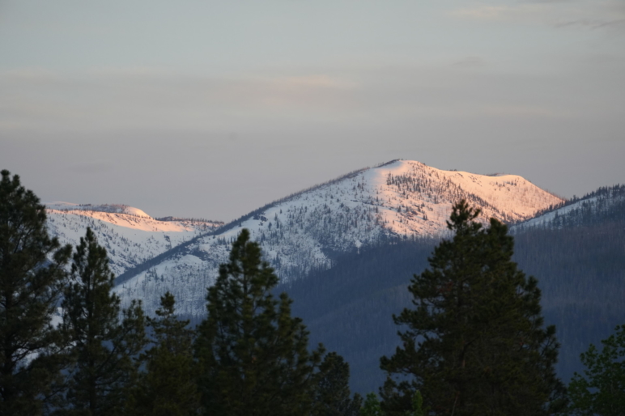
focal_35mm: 400
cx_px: 312
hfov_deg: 5.2
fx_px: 6941
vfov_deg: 3.4
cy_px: 208
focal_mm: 400
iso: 1000
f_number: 5.6
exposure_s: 1/500
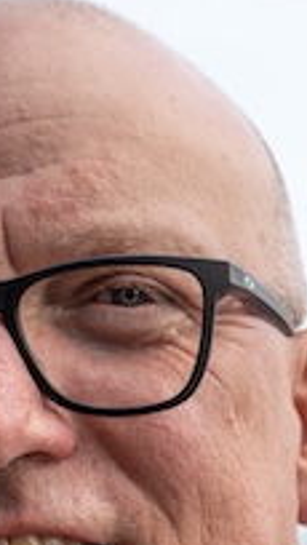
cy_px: 628
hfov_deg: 6.0
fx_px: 2904
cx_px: -7
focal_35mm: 201
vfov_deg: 10.6
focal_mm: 49
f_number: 5.6
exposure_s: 1/400
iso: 100
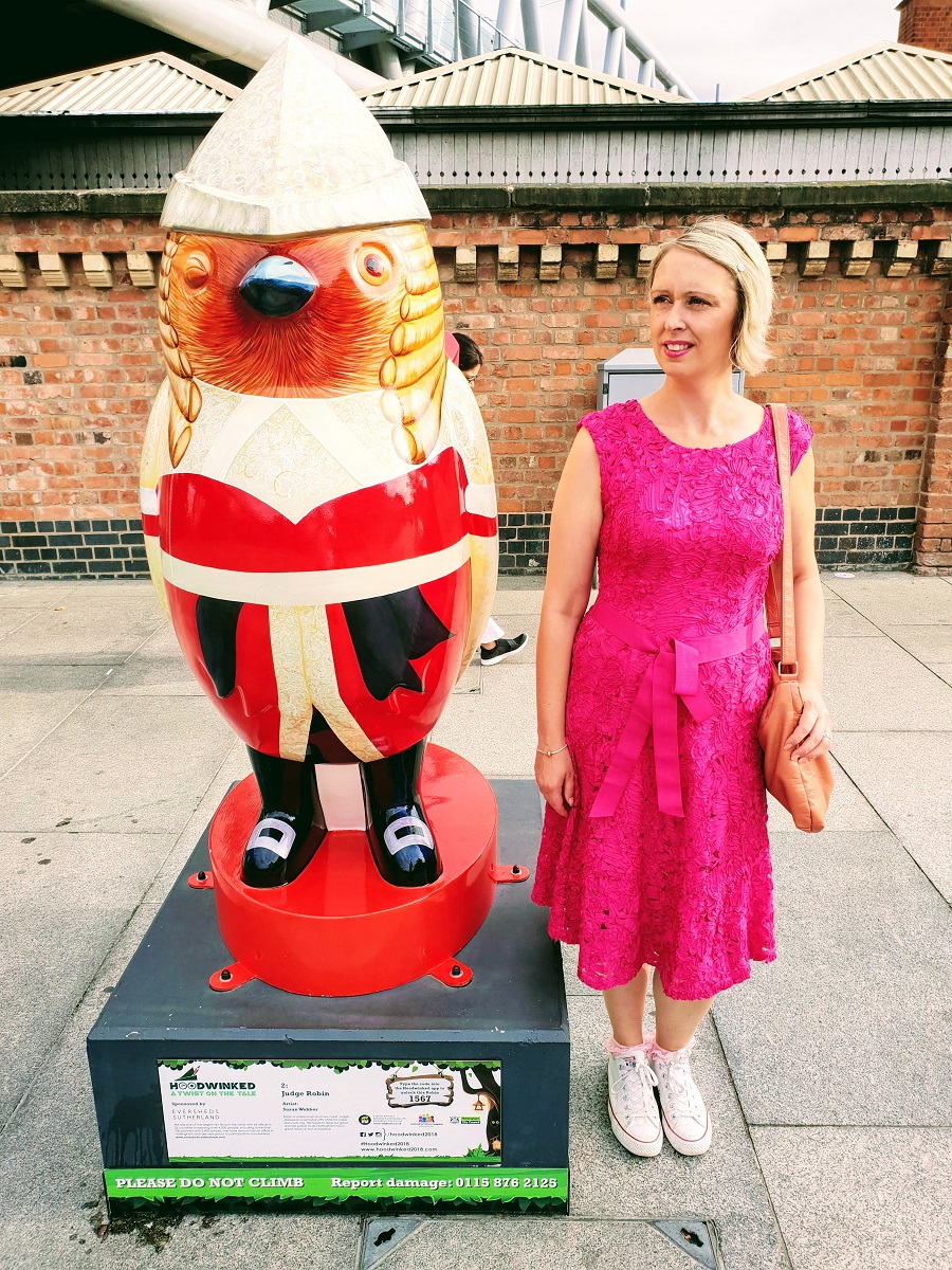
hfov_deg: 53.1
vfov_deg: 67.3
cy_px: 635
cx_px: 476
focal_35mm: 26
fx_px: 953
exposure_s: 1/568
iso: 50
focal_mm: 4.3
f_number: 2.4
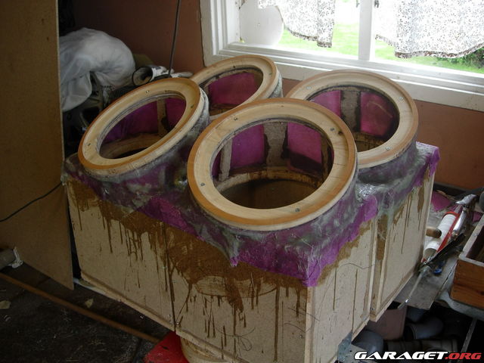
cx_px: 242
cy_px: 182
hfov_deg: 49.0
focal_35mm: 38
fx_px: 531
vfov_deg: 37.7
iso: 79
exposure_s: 1/47.9
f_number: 2.8
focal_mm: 7.8
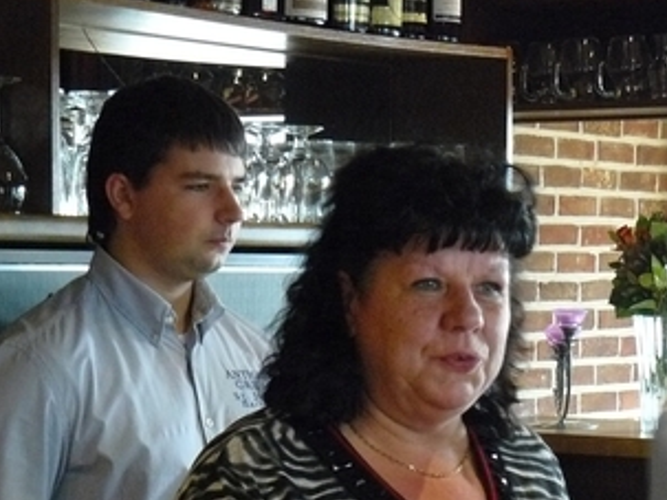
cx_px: 436
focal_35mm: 119
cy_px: 396
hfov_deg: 16.5
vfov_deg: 12.4
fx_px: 2292
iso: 400
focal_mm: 10.1
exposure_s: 1/8
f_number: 3.2
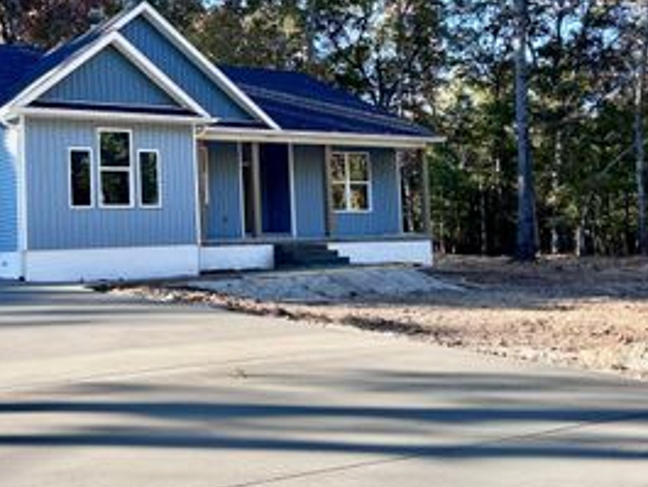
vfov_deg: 29.6
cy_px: 180
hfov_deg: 38.0
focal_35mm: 49
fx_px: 918
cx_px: 174
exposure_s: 1/705
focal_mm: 5.7
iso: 50
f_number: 1.5
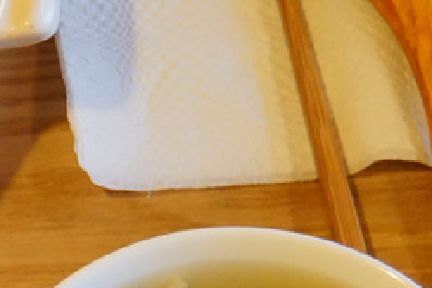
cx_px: -397
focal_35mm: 301
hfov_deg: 6.6
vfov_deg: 4.6
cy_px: 303
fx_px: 3615
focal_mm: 49
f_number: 5.6
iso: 3200
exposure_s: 1/80
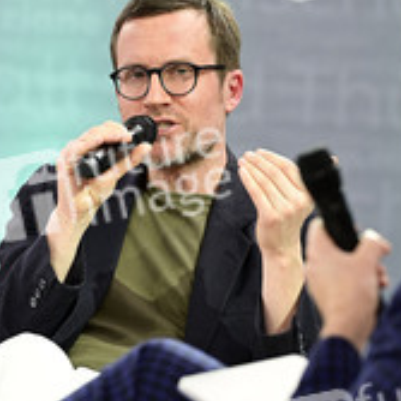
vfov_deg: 4.3
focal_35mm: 408
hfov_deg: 4.3
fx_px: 5347
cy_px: 305
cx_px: 178
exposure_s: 1/250
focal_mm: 200
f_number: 4
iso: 640
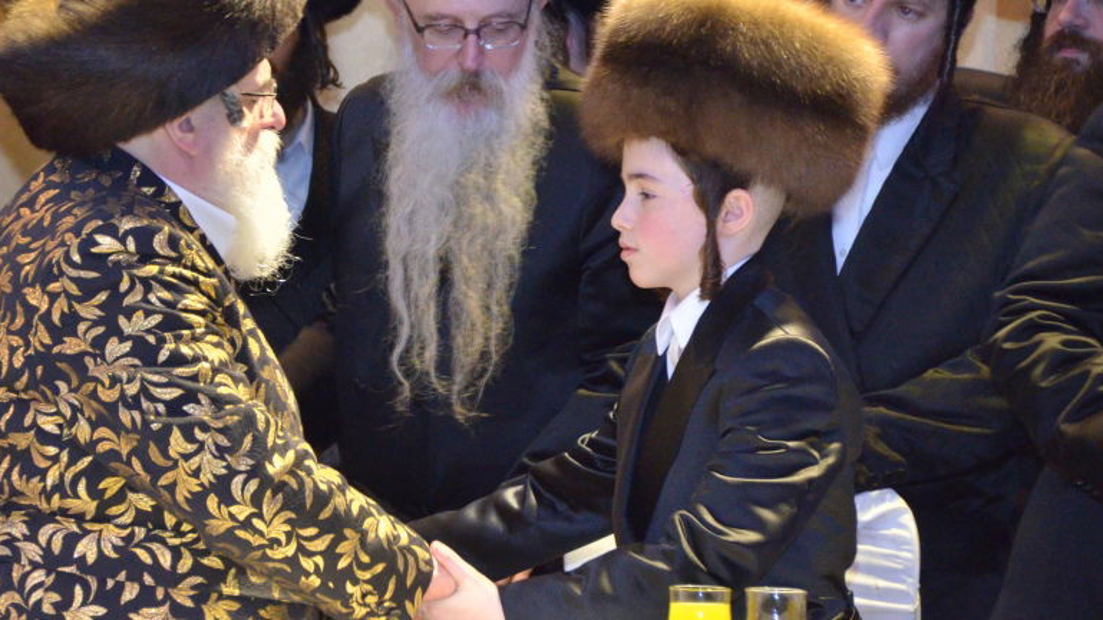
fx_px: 9464
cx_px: 382
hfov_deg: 6.7
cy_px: 222
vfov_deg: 3.7
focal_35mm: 324
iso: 2500
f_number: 5.6
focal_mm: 155
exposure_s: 1/100
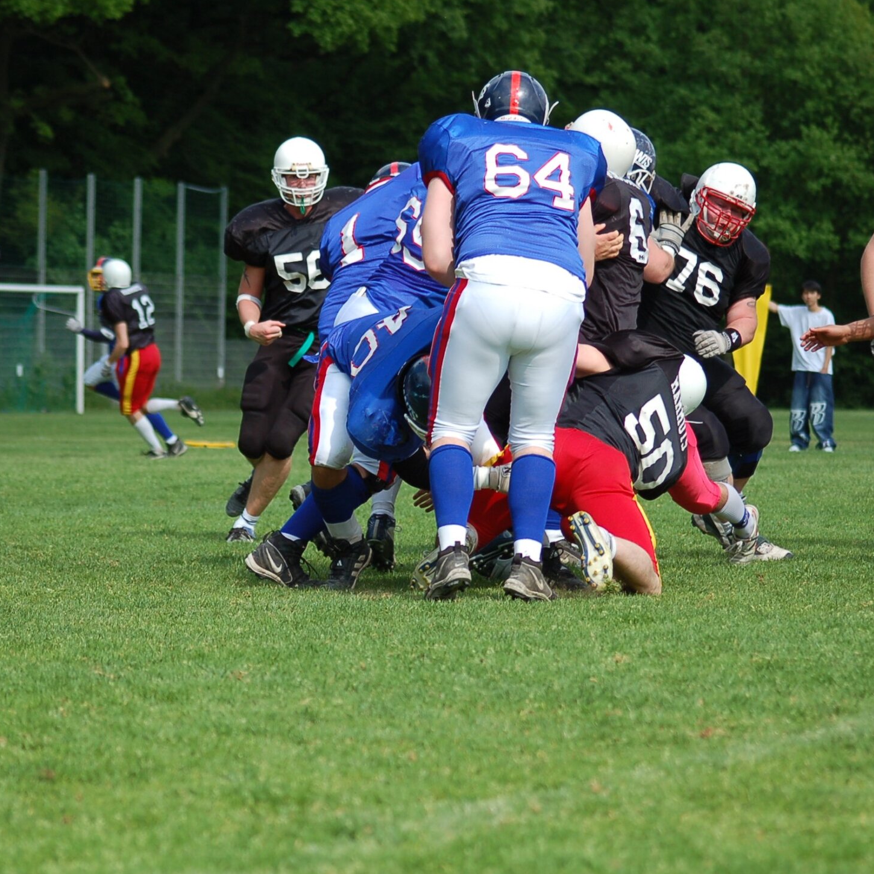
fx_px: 5513
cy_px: 437
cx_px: 391
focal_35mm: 193
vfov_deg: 9.1
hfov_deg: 9.1
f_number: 4.2
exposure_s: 1/1000
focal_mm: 100
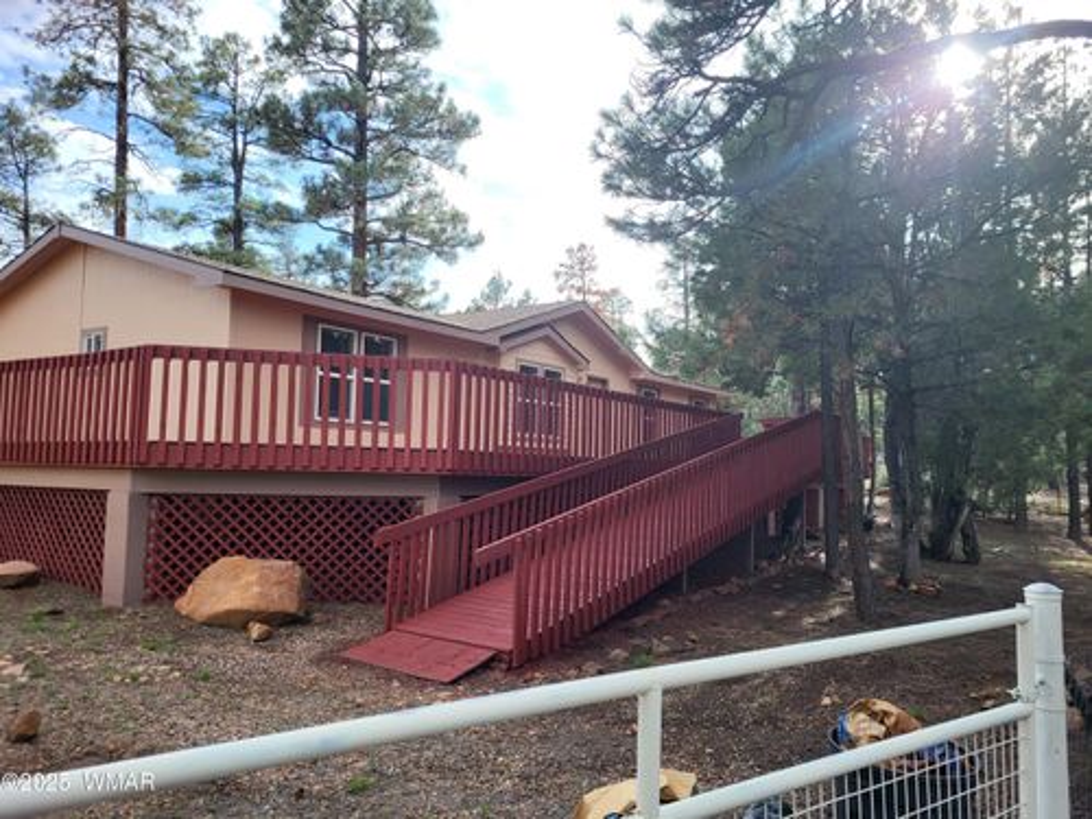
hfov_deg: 67.3
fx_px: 820
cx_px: 546
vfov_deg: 53.1
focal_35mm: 26
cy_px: 410
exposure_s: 1/1105
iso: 40
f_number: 1.8
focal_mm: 5.4
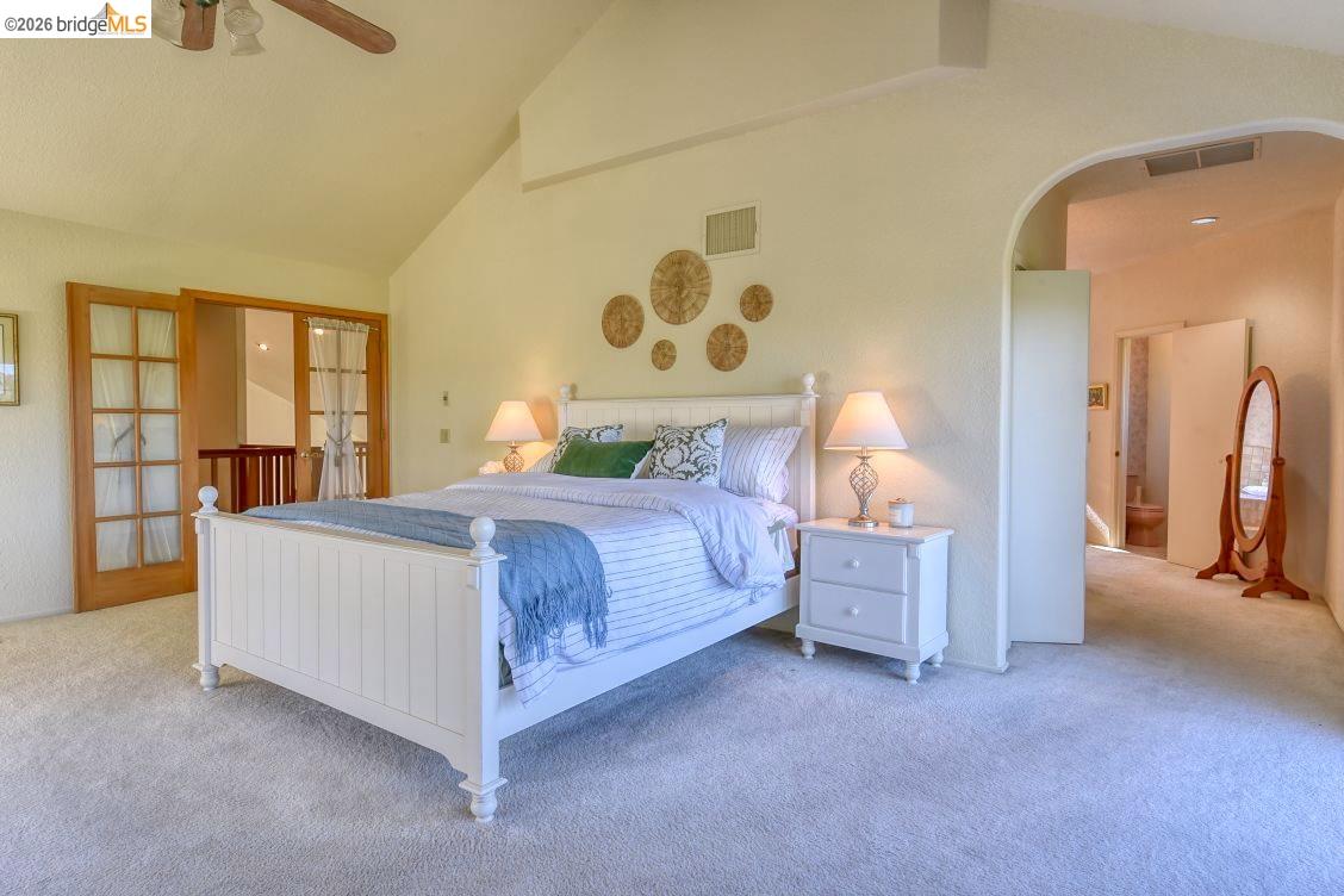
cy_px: 448
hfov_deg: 84.0
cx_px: 672
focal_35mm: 20
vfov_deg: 61.9
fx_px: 747
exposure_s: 1/30
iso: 400
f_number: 11
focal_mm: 20
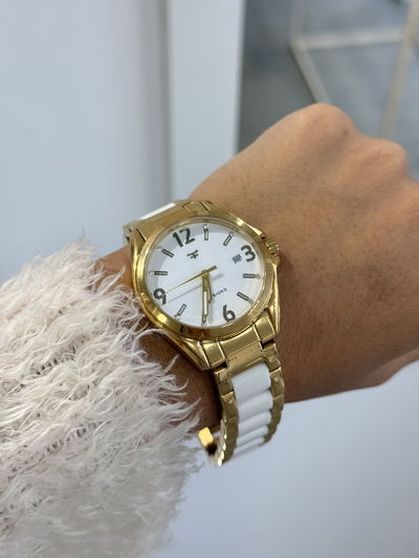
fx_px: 774
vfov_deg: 39.6
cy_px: 279
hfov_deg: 30.3
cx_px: 210
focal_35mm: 48
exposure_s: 1/105
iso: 100
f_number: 1.78
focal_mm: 6.76
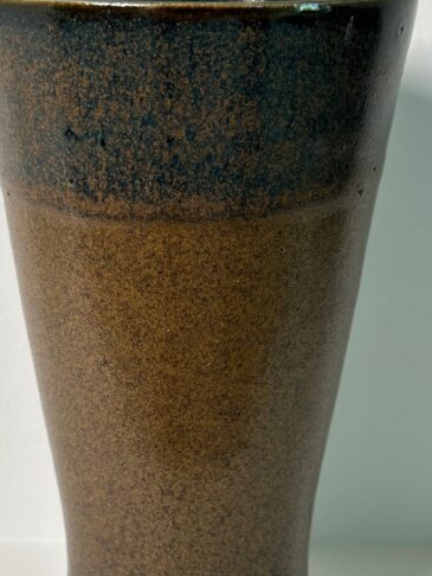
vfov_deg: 24.6
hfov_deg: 18.7
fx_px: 1313
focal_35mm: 79
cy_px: 390
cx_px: 183
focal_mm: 6.86
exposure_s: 1/123
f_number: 1.78
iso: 80
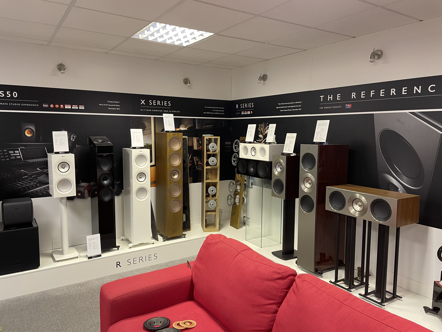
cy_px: 166
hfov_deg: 67.3
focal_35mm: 26
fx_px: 332
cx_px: 221
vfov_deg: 53.1
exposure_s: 1/50
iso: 250
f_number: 1.6
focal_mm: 4.2
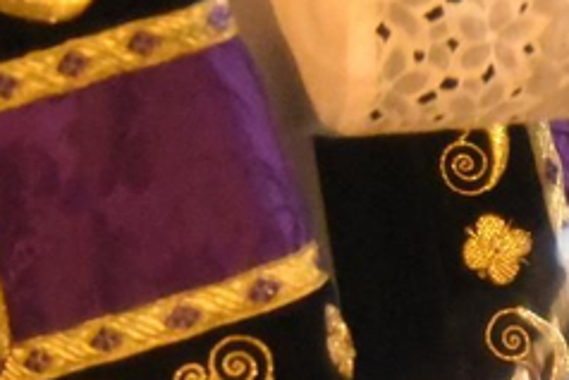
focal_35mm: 195
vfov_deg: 7.0
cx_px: 1286
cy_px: 473
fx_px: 3084
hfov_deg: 9.5
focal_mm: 29
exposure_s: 1/80
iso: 12800
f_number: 3.5
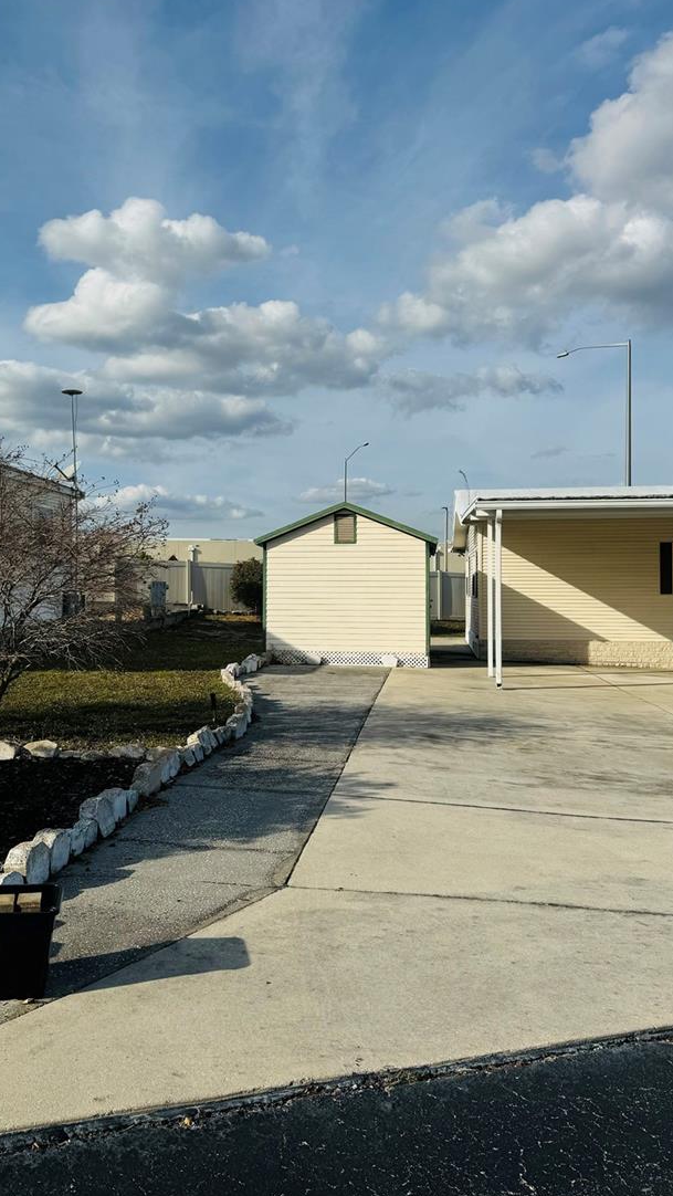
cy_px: 580
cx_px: 276
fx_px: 920
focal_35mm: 29
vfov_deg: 66.0
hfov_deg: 40.1
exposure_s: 1/7937
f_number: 1.78
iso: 80
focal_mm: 6.76
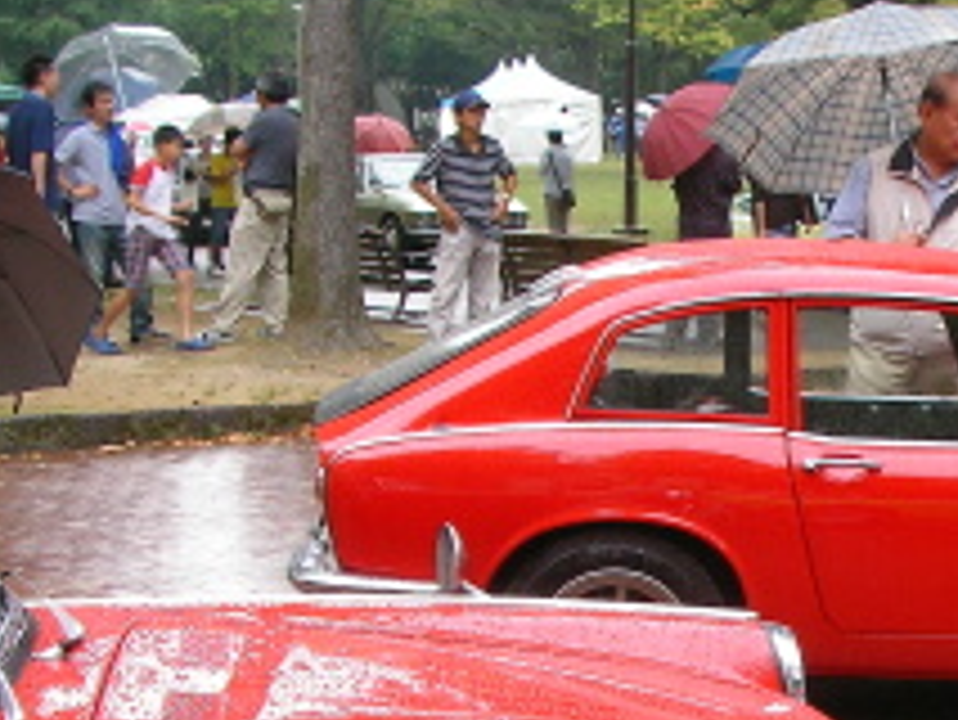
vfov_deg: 16.4
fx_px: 2464
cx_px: 886
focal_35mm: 89
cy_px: 628
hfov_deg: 21.4
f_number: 3.5
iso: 96
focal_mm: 6.3
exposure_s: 1/50
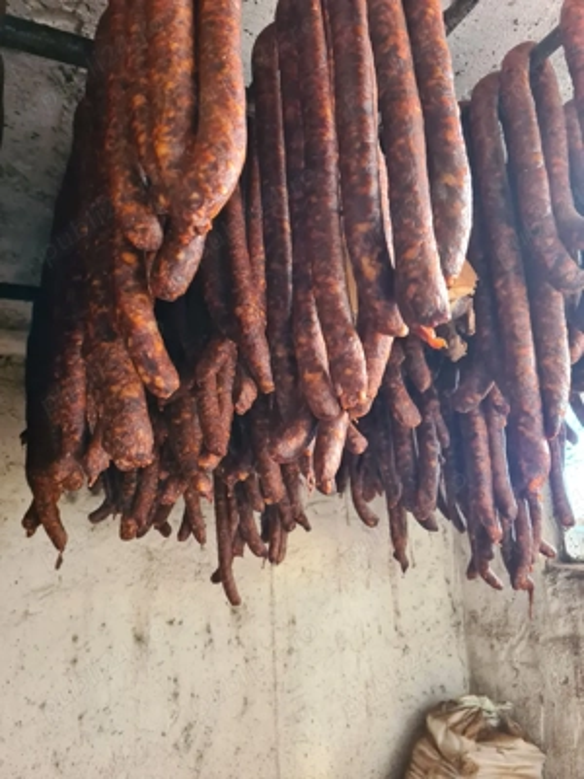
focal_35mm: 26
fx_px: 585
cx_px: 292
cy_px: 390
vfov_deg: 67.3
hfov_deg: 53.1
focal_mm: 5.4
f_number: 1.8
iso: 640
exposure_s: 1/33
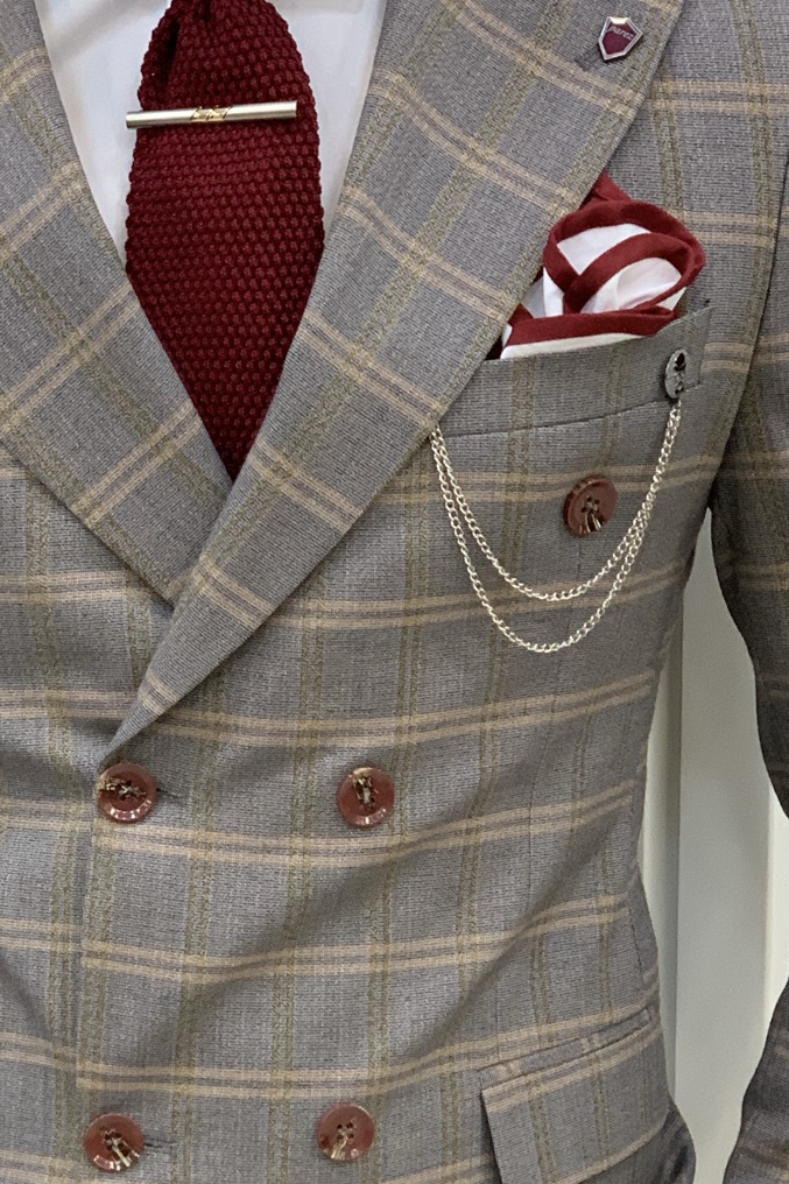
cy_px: 864
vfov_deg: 18.7
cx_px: 217
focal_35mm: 109
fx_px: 3584
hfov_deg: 12.5
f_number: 2.4
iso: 100
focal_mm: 6
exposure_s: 1/122
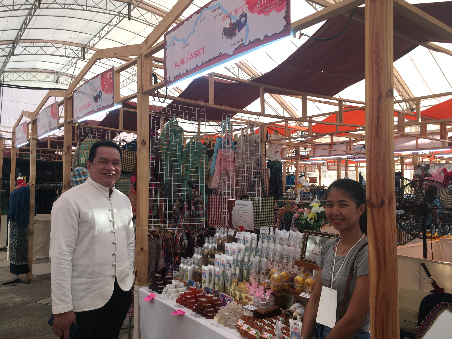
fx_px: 392
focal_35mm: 30
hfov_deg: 60.0
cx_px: 226
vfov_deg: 46.8
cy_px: 168
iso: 40
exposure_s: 1/100
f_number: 2.2
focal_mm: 4.15
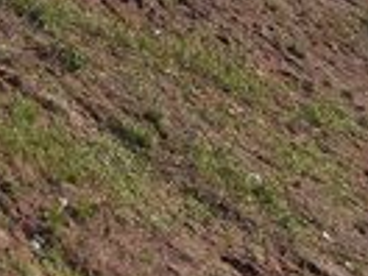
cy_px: -296
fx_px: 2194
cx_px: 290
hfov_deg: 9.6
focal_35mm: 206
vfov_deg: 6.9
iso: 250
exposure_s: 1/640
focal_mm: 29
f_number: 13
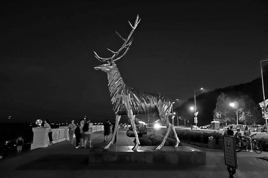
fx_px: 208
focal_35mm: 28
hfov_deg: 65.5
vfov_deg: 46.4
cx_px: 134
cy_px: 89
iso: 1000
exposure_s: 1/8
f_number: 1.8
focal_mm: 10.4
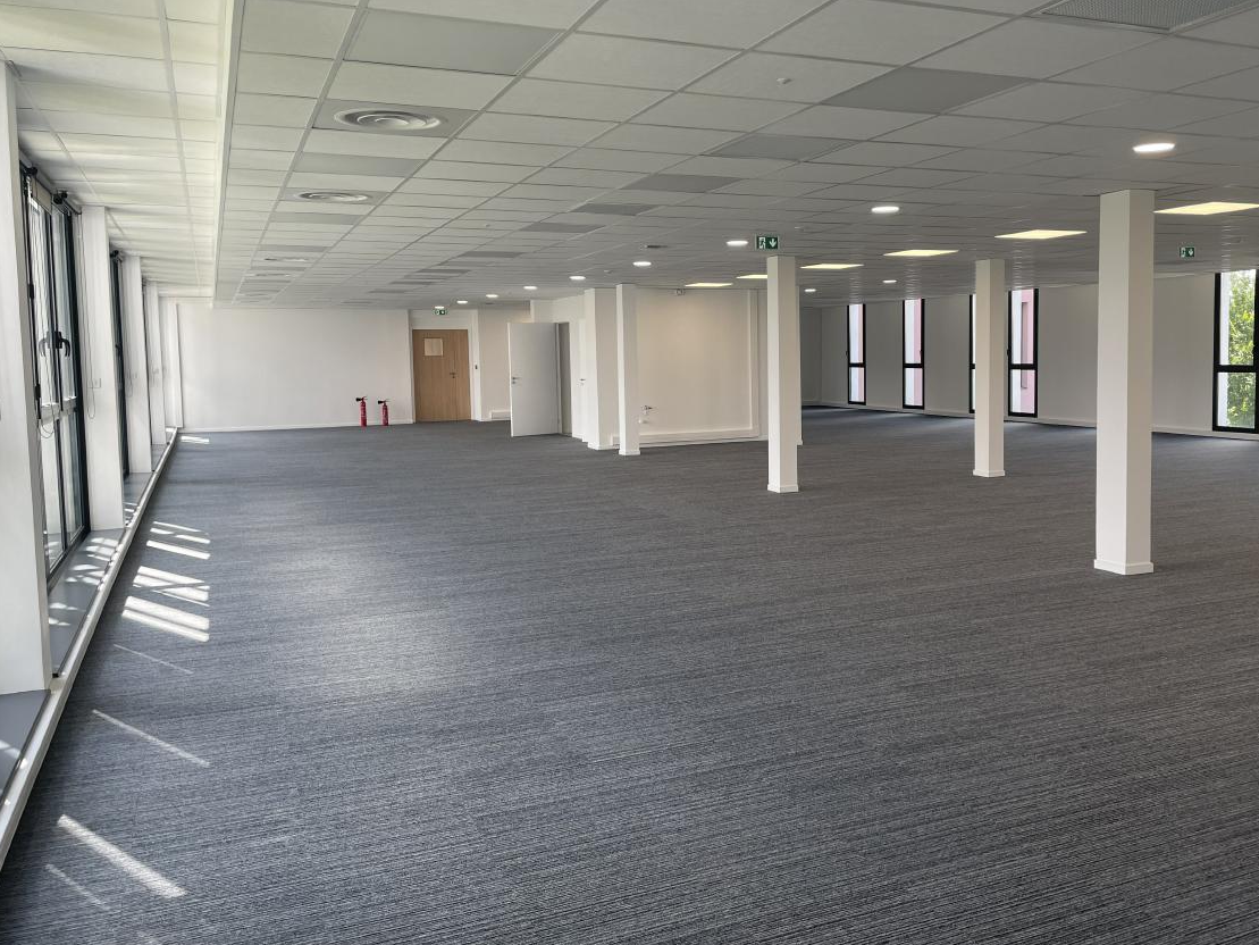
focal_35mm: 30
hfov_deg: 59.8
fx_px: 1091
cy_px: 451
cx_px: 704
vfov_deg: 46.8
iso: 32
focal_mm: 4.2
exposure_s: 1/152
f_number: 1.6
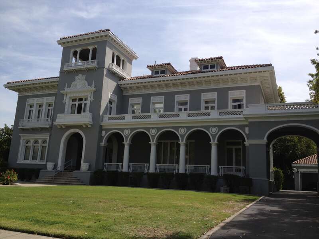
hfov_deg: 52.6
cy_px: 120
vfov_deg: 40.7
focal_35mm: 35
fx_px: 323
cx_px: 160
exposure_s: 1/1905
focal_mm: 4.28
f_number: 2.4
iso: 64
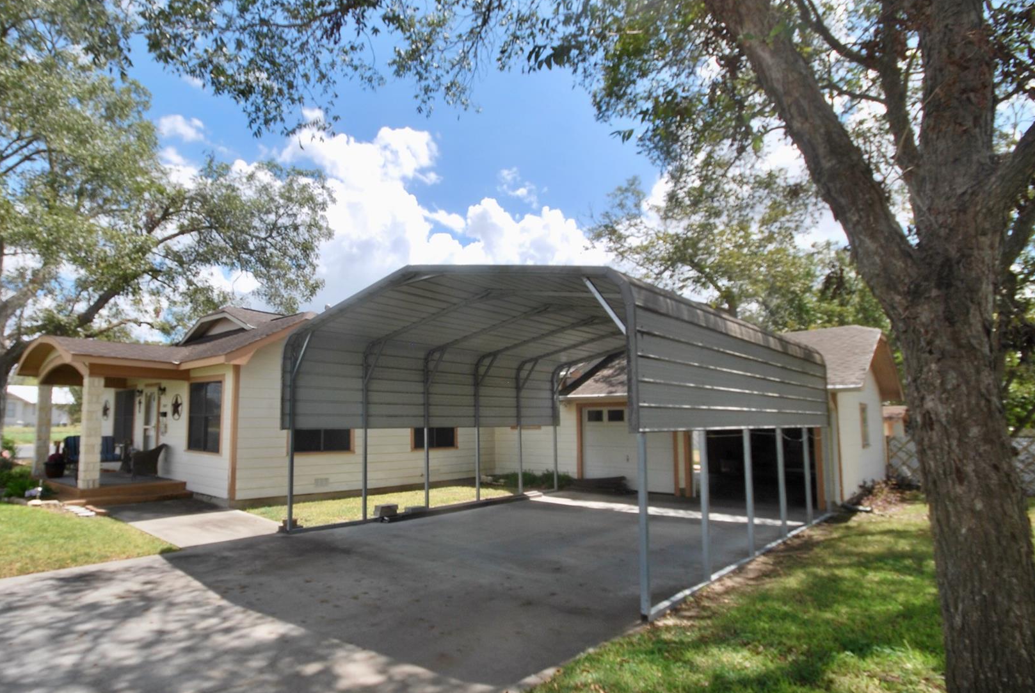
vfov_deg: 64.7
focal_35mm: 19
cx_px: 408
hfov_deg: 85.6
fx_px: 547
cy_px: 358
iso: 100
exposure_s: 1/250
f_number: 8
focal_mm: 10
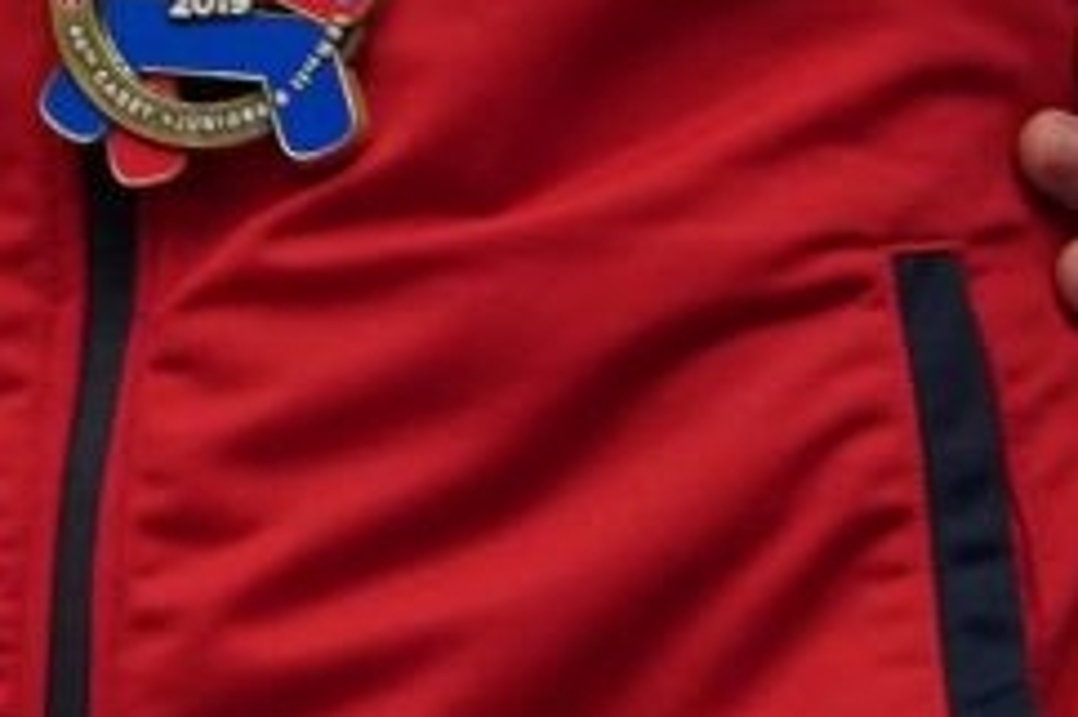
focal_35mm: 1405
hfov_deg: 1.5
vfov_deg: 1.0
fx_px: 42042
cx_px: -2205
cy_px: -365
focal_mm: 189
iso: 1250
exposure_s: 1/500
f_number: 2.8
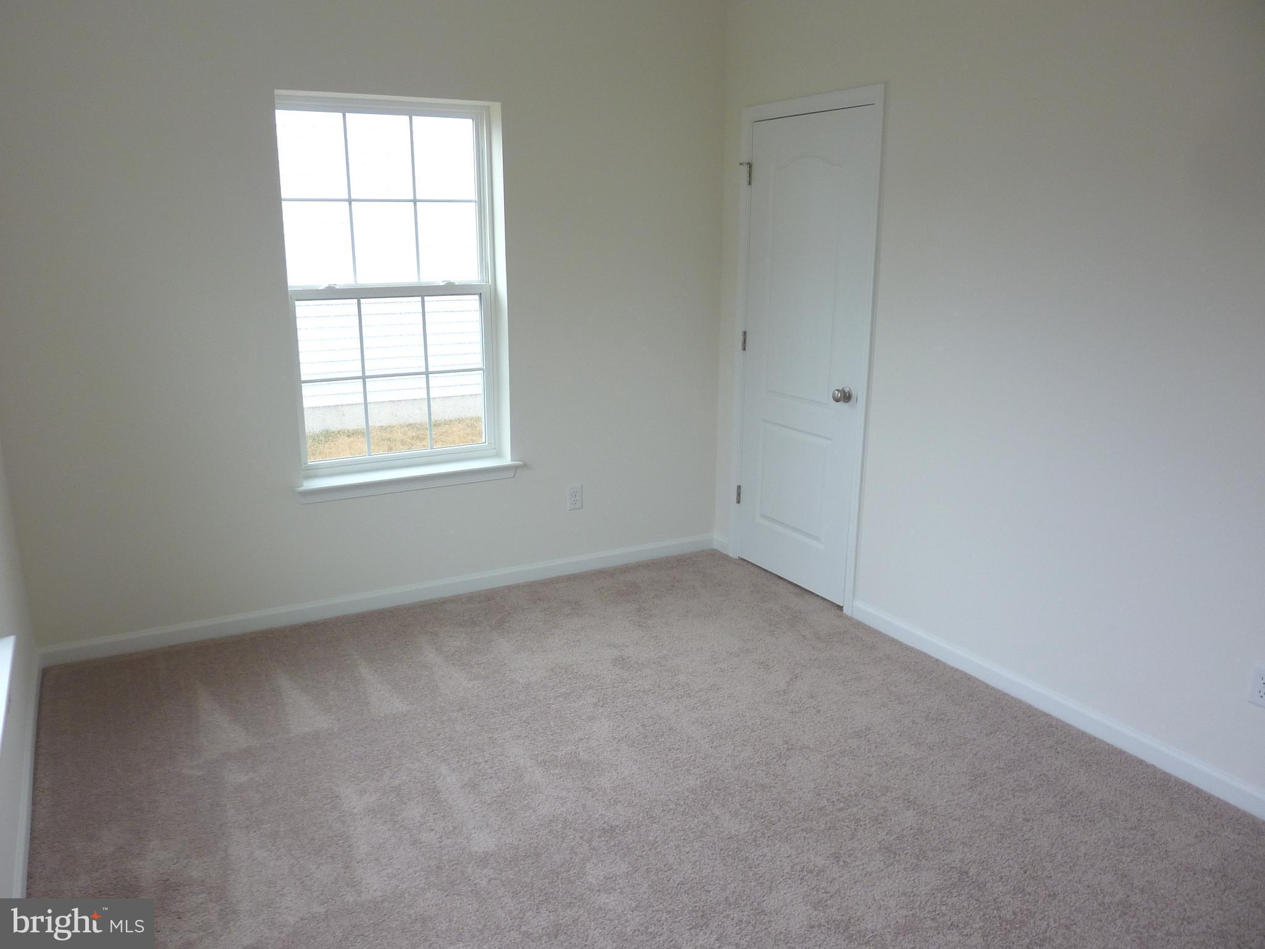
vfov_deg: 54.9
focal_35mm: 25
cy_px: 474
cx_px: 632
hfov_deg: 69.4
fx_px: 914
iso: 80
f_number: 3.3
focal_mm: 4.1
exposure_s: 1/30
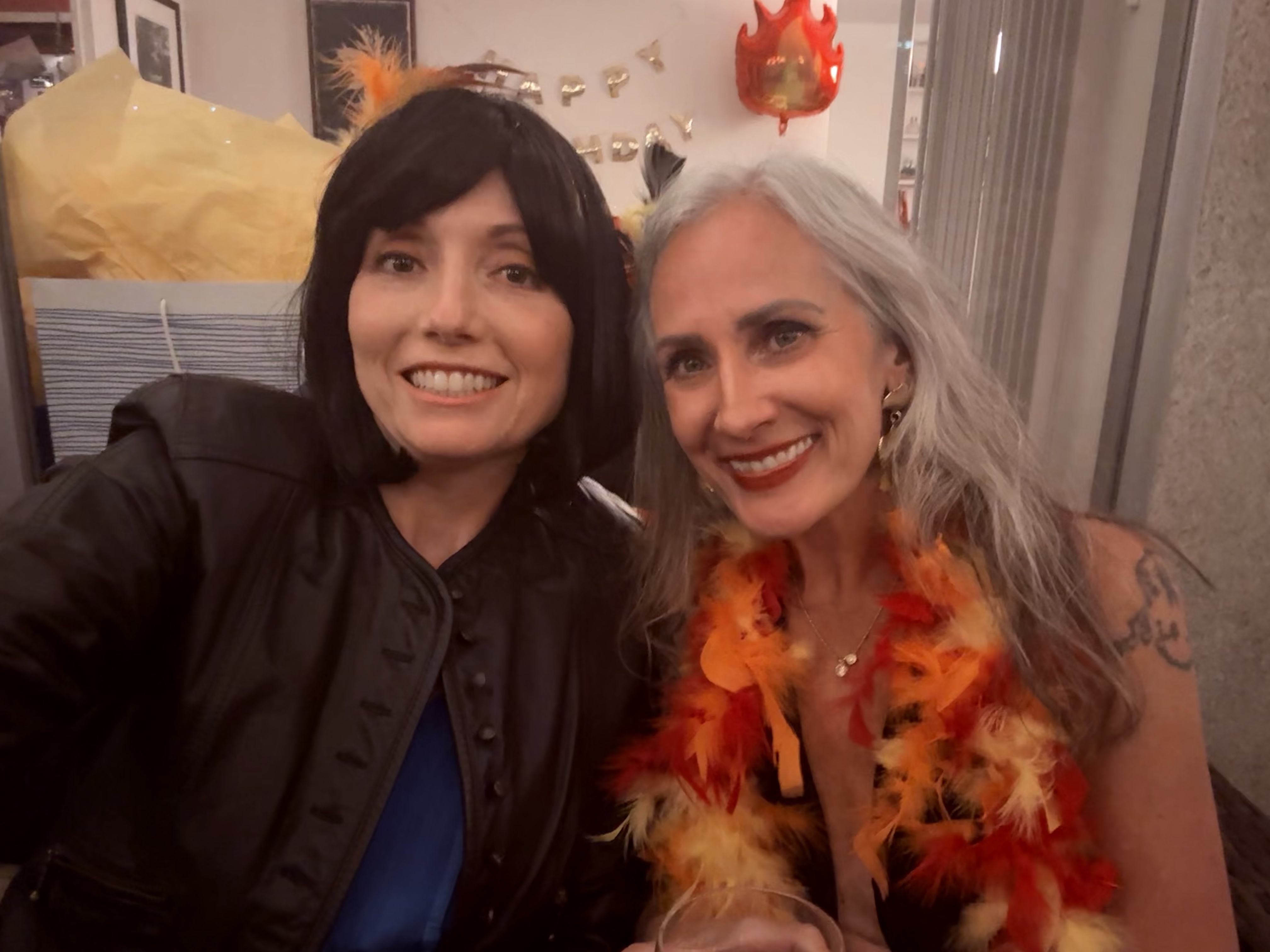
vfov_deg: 58.9
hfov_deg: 73.9
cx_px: 635
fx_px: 844
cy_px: 476
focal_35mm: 23
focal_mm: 2.69
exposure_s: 1/15
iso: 800
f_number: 1.9
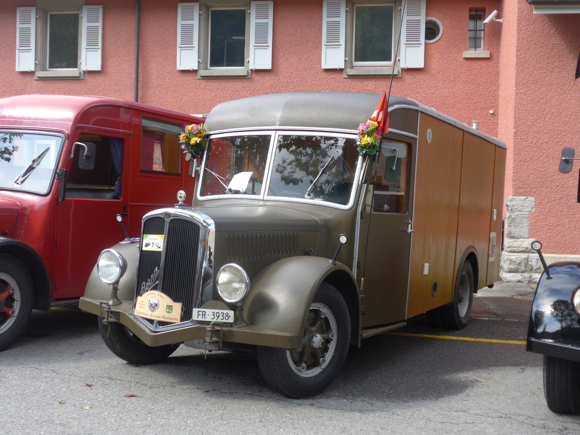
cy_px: 218
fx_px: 687
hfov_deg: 45.8
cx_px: 290
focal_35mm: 41
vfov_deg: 35.1
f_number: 2.8
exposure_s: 1/400
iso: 80
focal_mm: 8.4
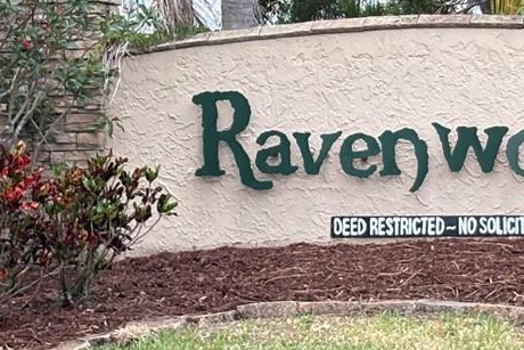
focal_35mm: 188
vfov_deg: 7.2
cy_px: -130
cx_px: 431
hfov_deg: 10.9
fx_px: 2737
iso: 50
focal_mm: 5.96
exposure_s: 1/747
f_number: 1.6
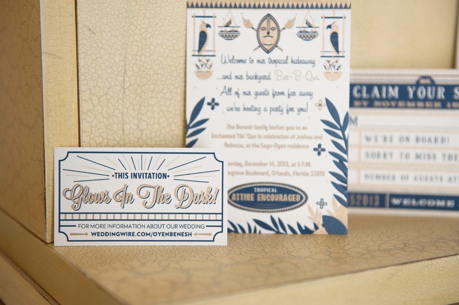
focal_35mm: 60
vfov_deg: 22.6
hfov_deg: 33.4
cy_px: 152
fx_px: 764
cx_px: 230
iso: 1250
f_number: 3.5
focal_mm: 60
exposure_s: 1/100
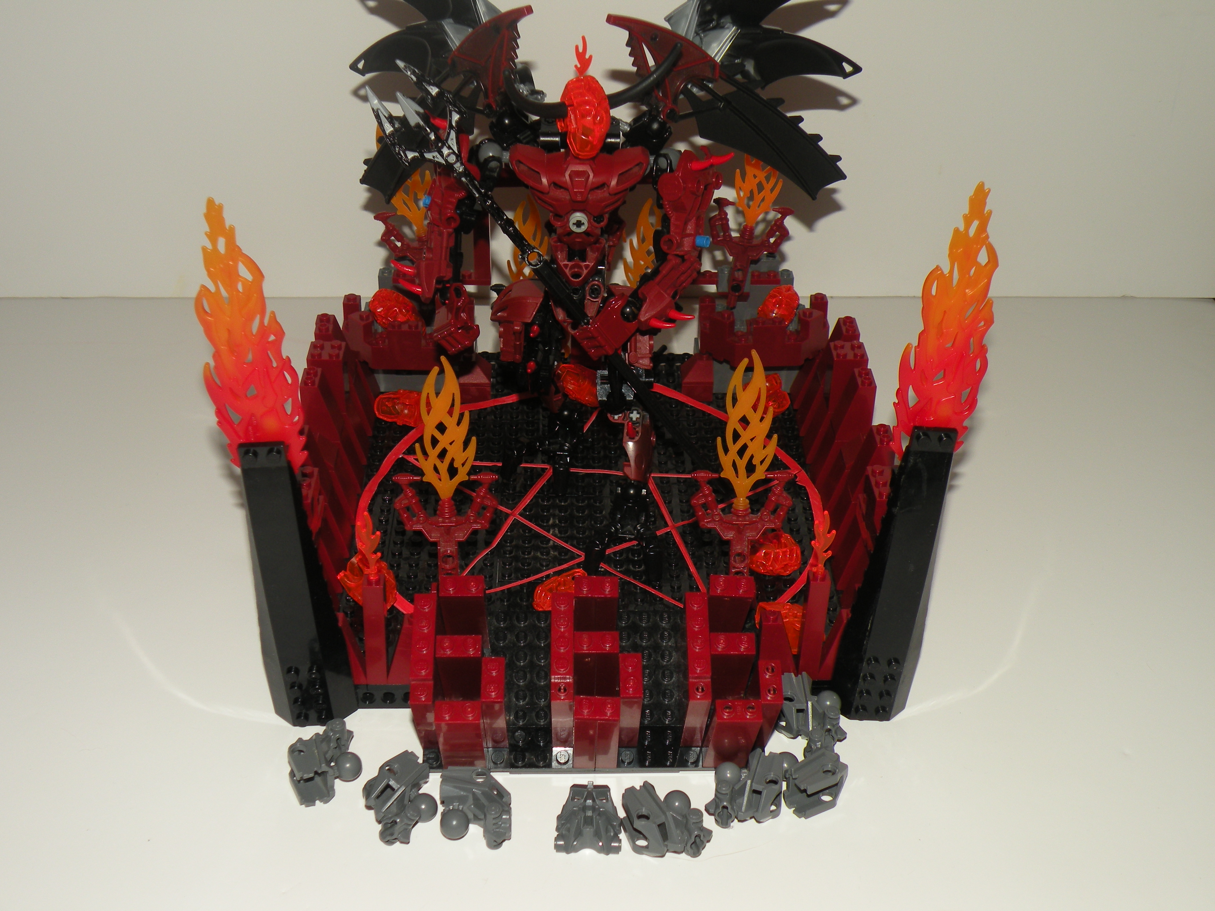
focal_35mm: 42
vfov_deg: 34.3
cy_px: 456
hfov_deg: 44.8
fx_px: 1474
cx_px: 608
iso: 64
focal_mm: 7.4
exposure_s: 1/60
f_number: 3.2
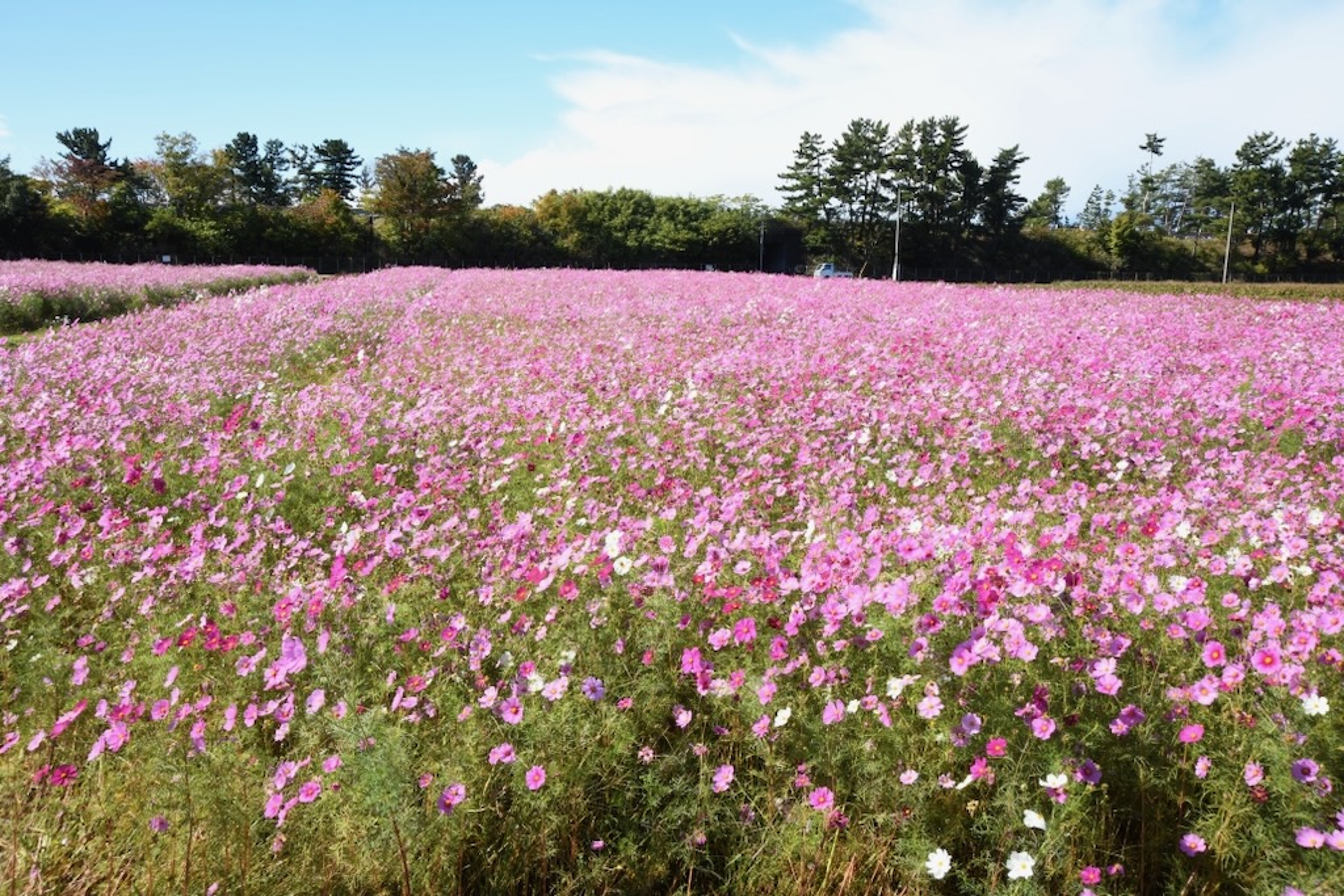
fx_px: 1195
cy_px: 448
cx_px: 672
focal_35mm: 32
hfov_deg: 58.7
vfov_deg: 41.1
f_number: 25
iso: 200
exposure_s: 1/30
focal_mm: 32
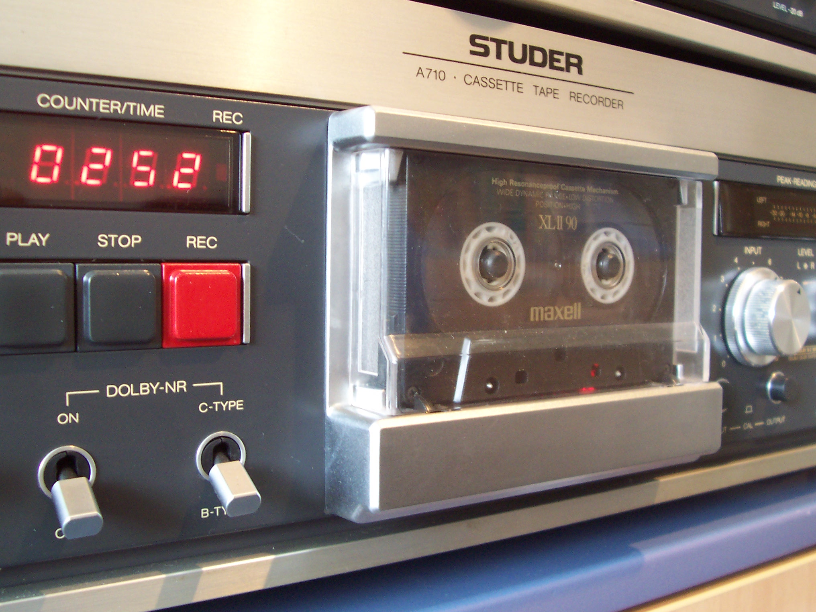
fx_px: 872
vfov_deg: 38.7
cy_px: 306
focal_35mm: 37
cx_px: 408
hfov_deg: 50.1
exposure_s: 1/8
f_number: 2.8
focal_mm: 5.6
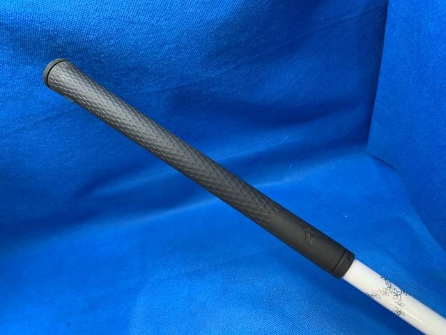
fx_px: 335
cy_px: 168
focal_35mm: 26
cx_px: 223
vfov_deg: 53.1
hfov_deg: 67.3
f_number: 1.8
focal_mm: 4.25
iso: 160
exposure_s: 1/60
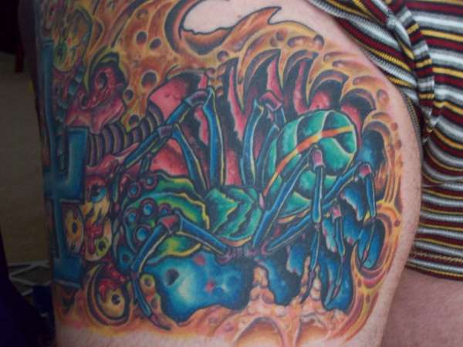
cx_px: 232
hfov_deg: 23.8
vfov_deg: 18.0
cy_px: 174
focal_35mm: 82
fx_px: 1097
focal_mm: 13.7
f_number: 4.6
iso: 200
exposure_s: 1/8
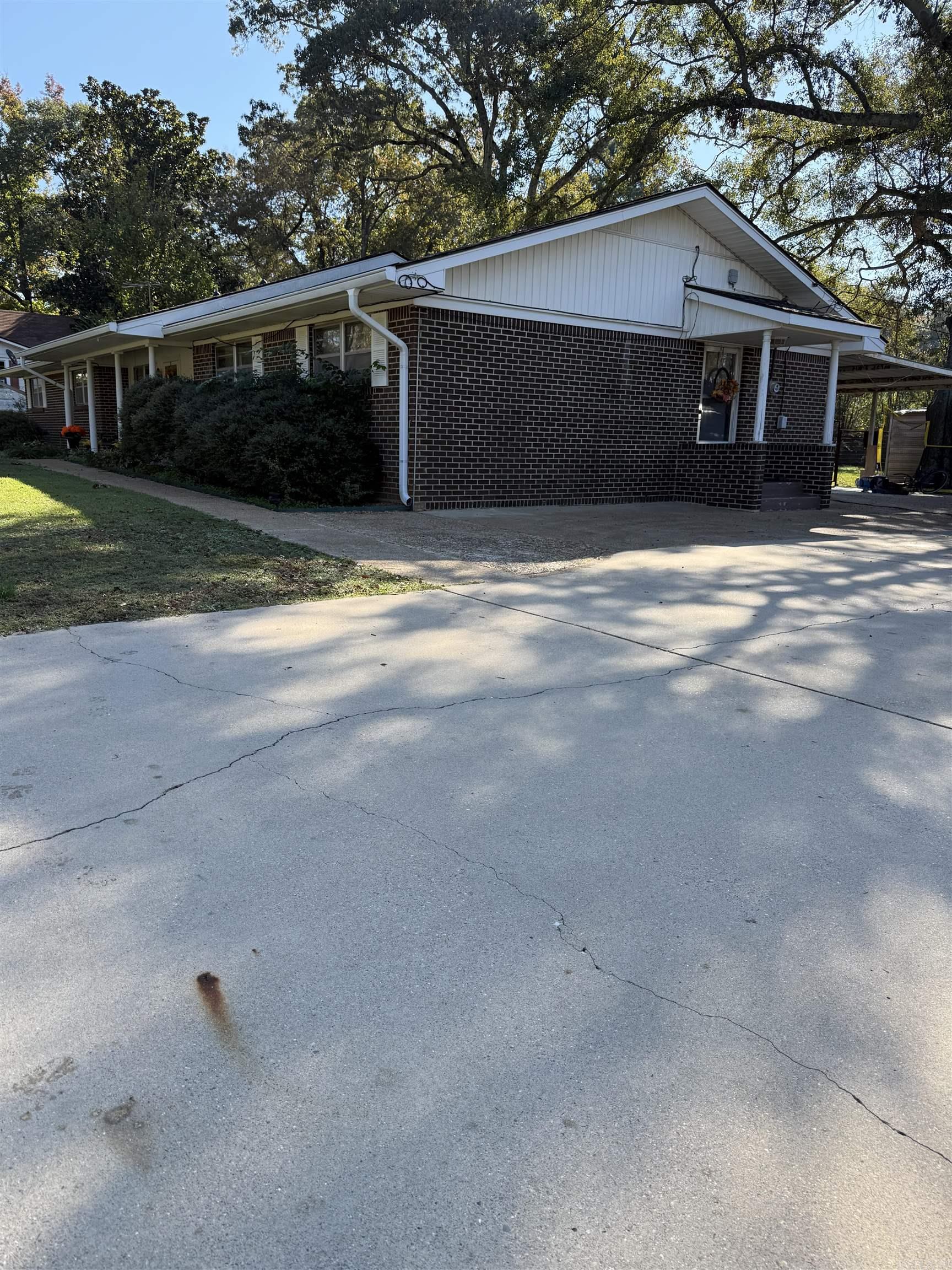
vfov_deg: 71.6
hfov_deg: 56.8
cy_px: 635
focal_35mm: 24
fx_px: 880
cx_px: 476
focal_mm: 6.76
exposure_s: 1/1727
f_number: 1.78
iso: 100
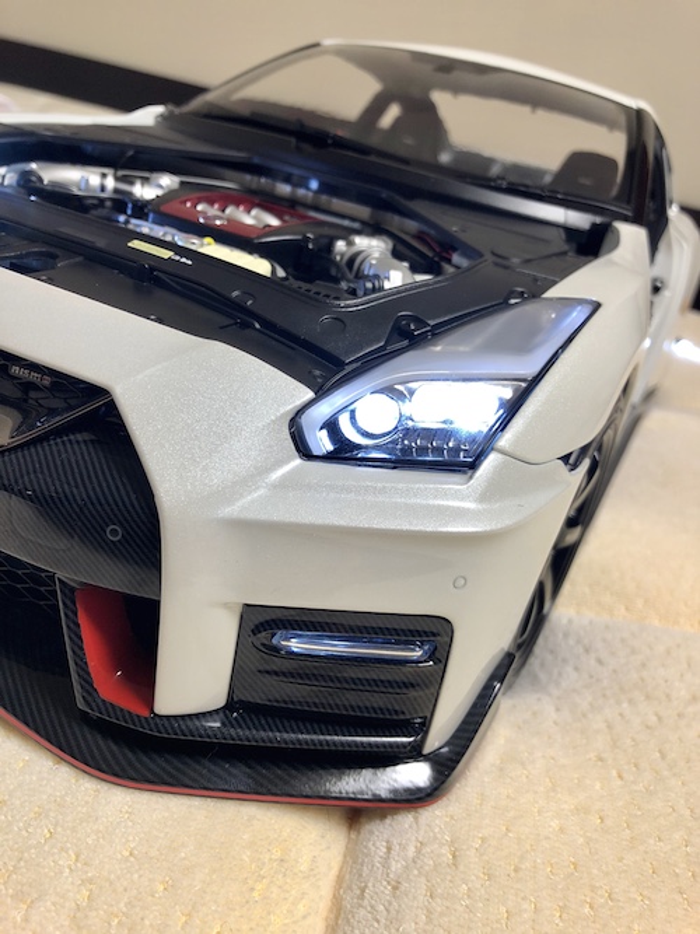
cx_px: 350
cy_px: 467
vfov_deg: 63.5
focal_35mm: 28
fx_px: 755
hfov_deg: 49.7
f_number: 1.8
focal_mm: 4
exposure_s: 1/30
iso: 25
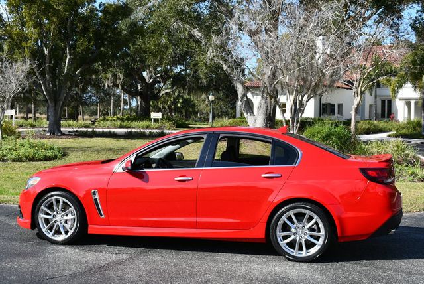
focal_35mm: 48
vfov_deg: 28.1
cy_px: 142
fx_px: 566
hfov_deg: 41.1
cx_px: 212
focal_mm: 24
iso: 125
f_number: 8
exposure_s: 1/250
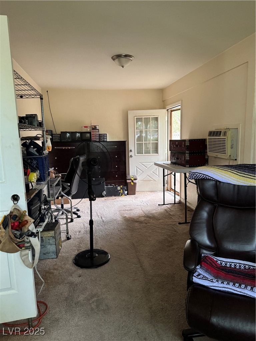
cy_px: 170
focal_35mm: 24
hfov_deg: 56.8
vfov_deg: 71.6
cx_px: 128
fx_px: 237
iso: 640
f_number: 1.78
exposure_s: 1/60
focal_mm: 6.76
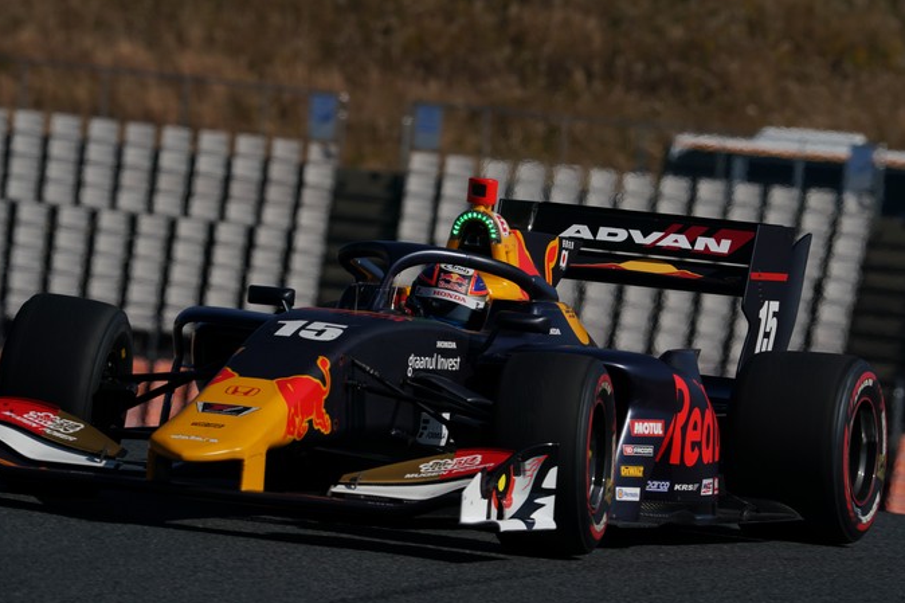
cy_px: 321
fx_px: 16109
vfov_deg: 2.1
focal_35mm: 641
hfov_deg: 3.2
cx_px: 469
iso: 200
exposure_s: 1/800
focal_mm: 600
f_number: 13
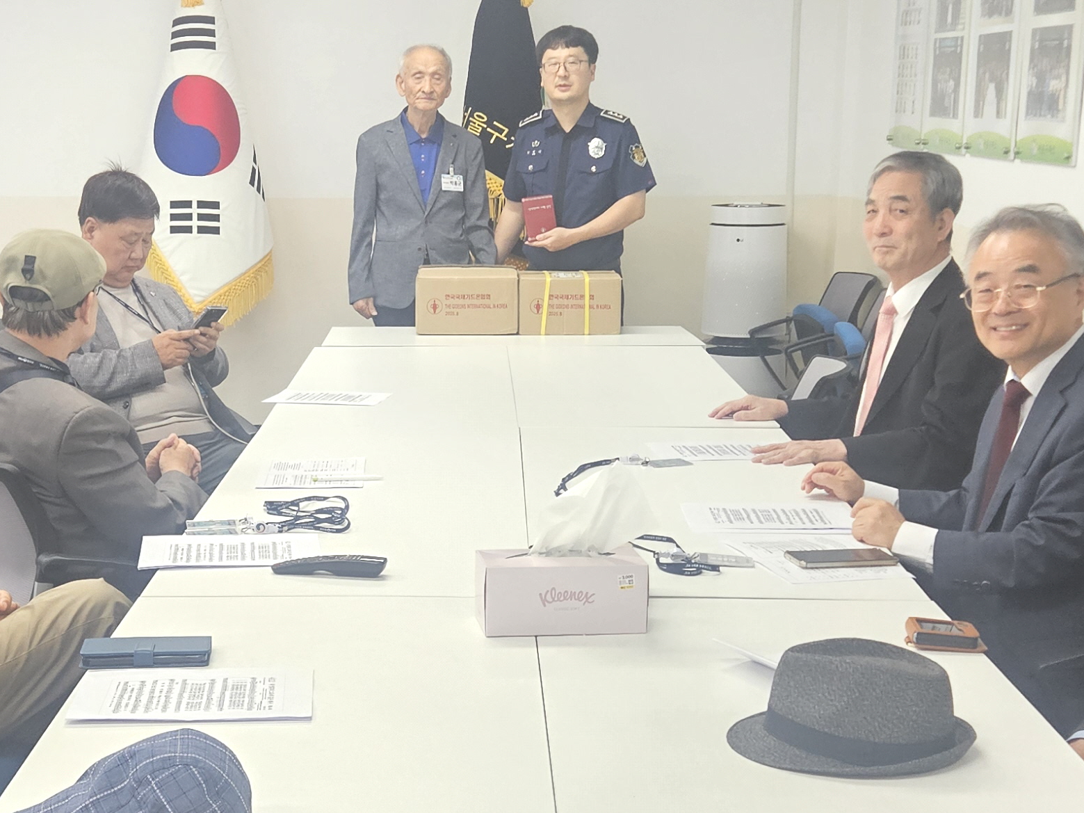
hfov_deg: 32.6
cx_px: 429
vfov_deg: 24.7
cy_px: 520
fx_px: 1847
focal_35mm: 59
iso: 400
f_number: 1.8
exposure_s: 1/359
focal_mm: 5.4
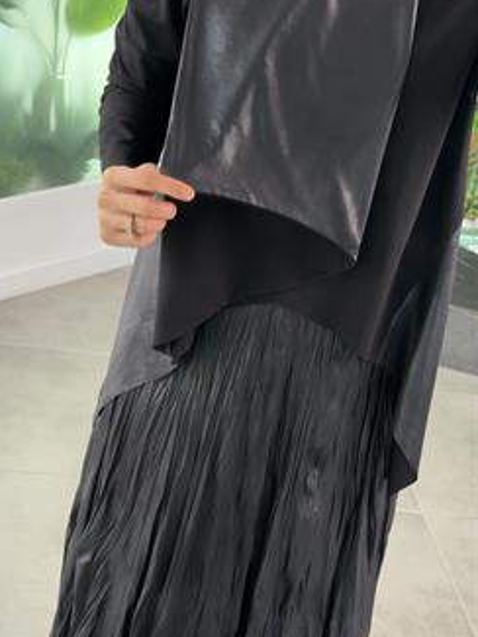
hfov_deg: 24.0
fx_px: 1122
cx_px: 176
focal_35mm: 61
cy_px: 328
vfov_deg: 31.7
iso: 100
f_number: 1.78
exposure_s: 1/100
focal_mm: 6.76
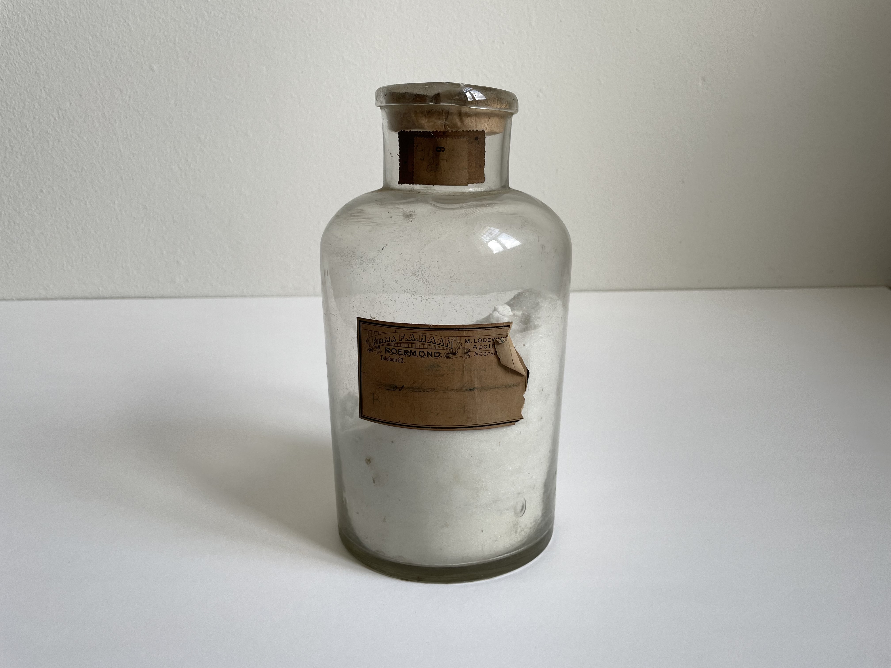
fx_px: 669
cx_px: 446
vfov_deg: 53.1
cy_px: 334
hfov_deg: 67.3
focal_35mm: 26
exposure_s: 1/197
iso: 32
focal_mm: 4.2
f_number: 1.6
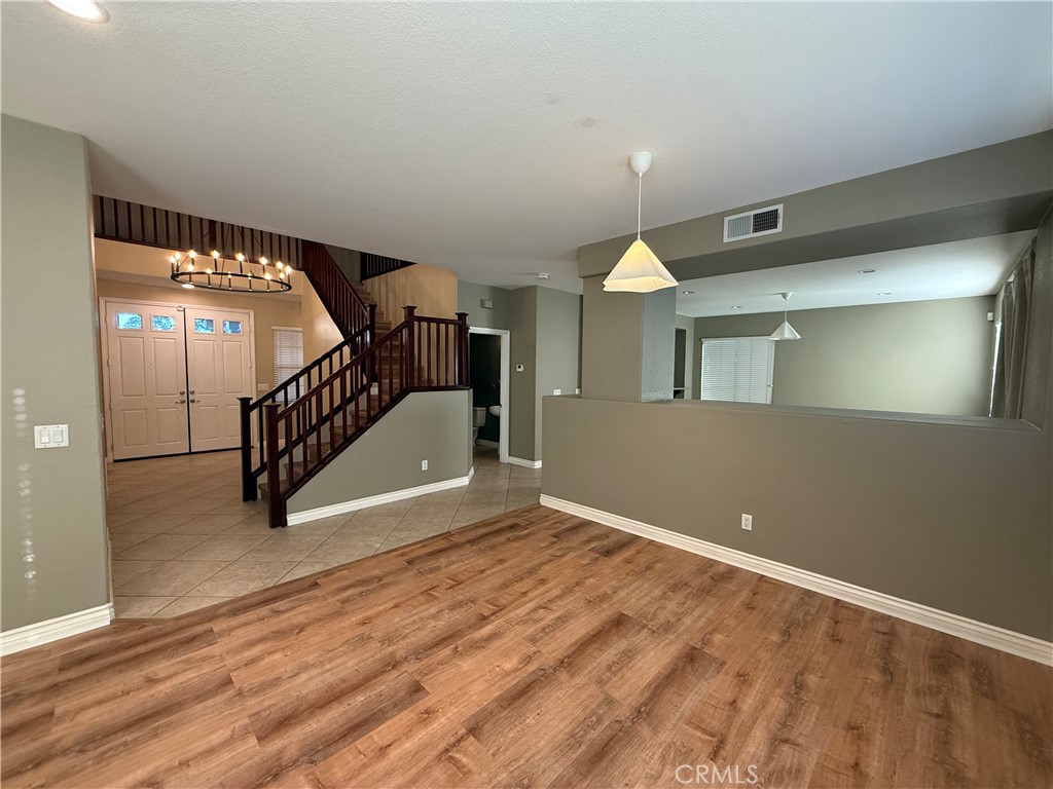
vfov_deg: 85.7
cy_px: 394
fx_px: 426
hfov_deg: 102.1
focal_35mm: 14
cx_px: 526
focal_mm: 2.22
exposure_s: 1/120
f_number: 2.2
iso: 320
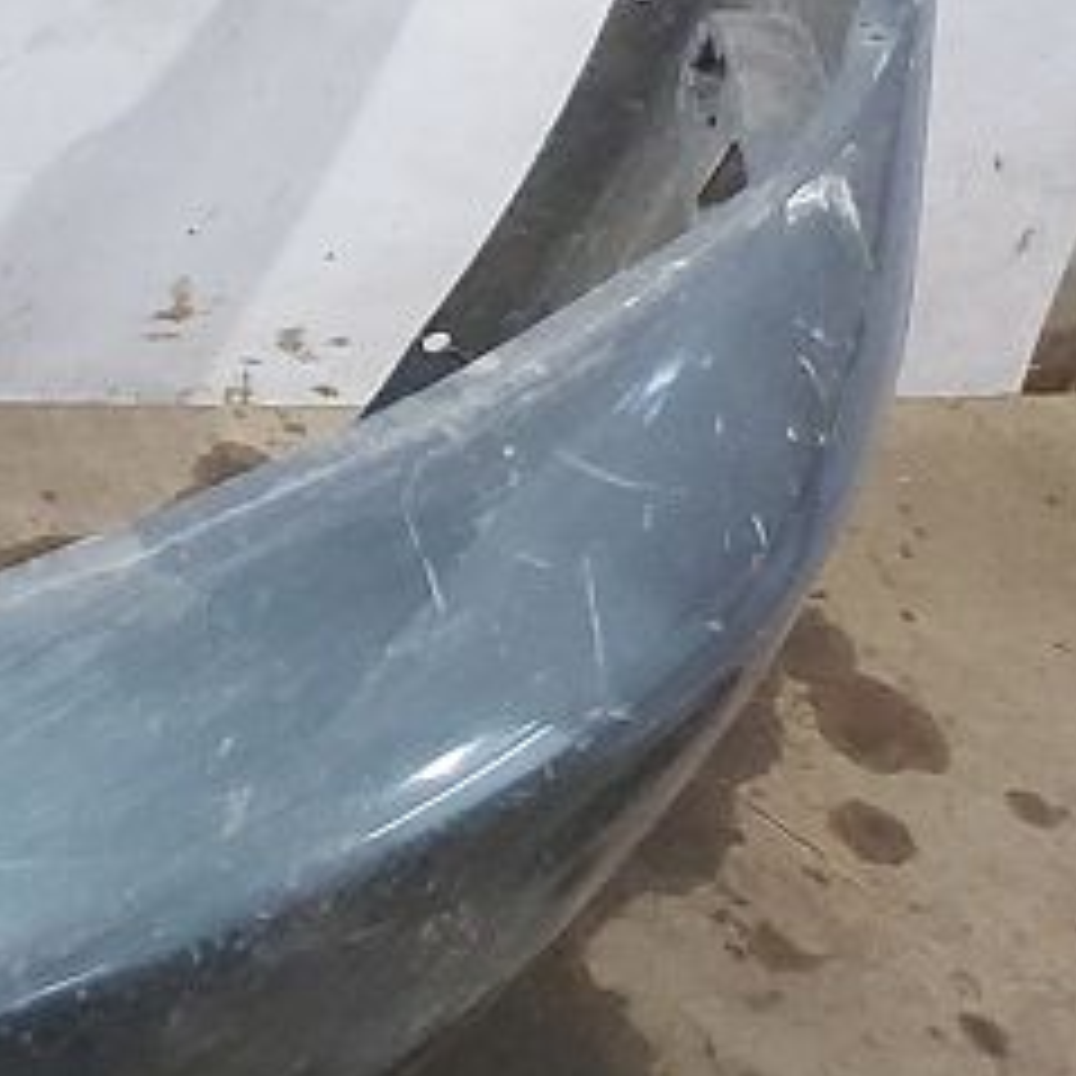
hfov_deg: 10.7
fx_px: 4326
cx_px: -1961
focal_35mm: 123
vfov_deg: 14.2
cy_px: 378
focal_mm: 5.23
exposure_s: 1/50
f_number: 1.8
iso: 250
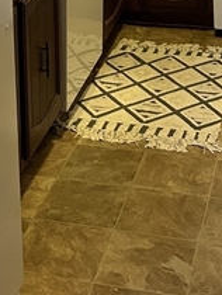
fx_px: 811
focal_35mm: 95
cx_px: 76
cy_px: -121
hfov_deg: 15.6
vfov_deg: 18.7
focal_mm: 5.7
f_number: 1.5
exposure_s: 1/60
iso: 400
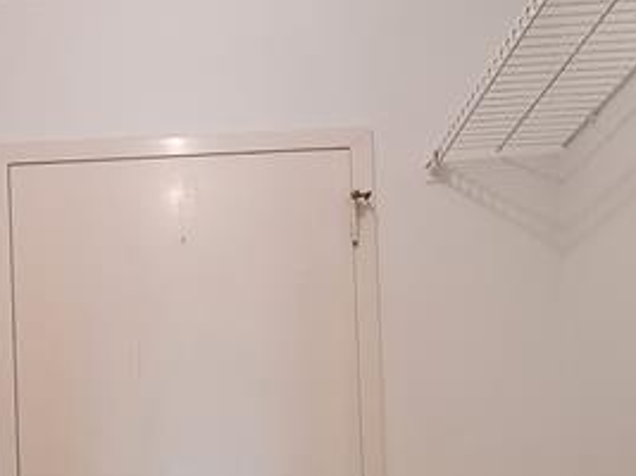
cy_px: 559
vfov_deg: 31.4
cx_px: 141
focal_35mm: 39
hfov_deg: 45.8
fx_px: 716
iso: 125
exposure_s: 1/60
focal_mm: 1.74
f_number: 2.2
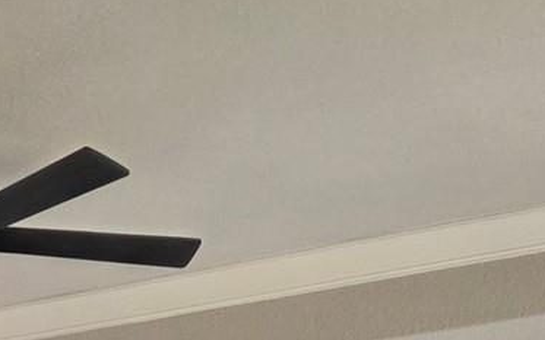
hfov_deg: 15.3
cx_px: -7
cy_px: 1019
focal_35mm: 134
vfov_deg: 8.3
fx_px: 1990
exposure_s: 1/120
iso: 160
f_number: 1.8
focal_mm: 5.4
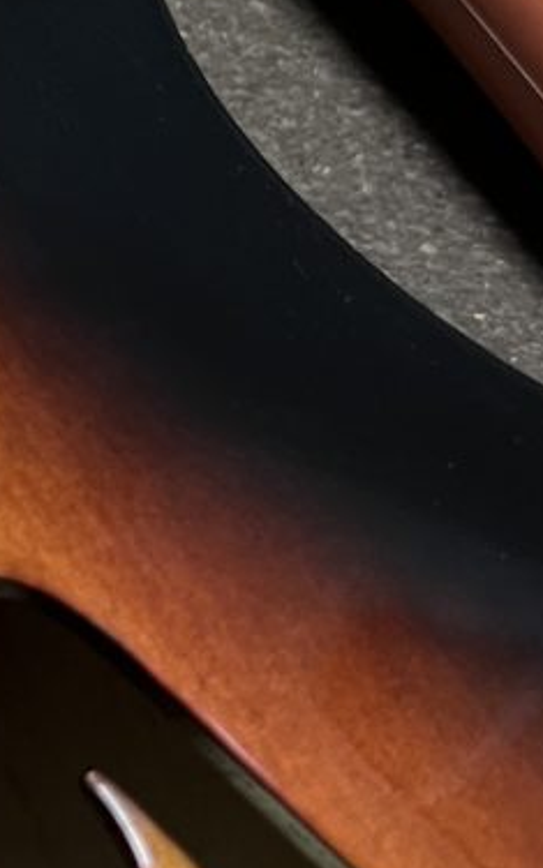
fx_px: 1776
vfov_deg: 25.6
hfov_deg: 16.9
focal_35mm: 75
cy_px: -67
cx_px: -32
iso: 400
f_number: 1.5
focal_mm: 5.7
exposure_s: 1/33
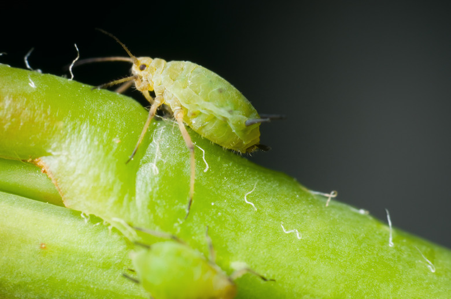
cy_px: 150
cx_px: 226
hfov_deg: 13.1
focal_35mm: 158
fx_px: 1971
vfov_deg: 8.7
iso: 200
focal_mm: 105
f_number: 18
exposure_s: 1/160
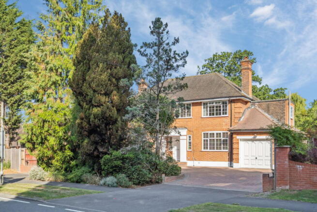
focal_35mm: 35
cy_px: 106
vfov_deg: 37.9
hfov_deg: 54.4
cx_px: 158
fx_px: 308
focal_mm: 35
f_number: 5.6
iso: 640
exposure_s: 1/1600
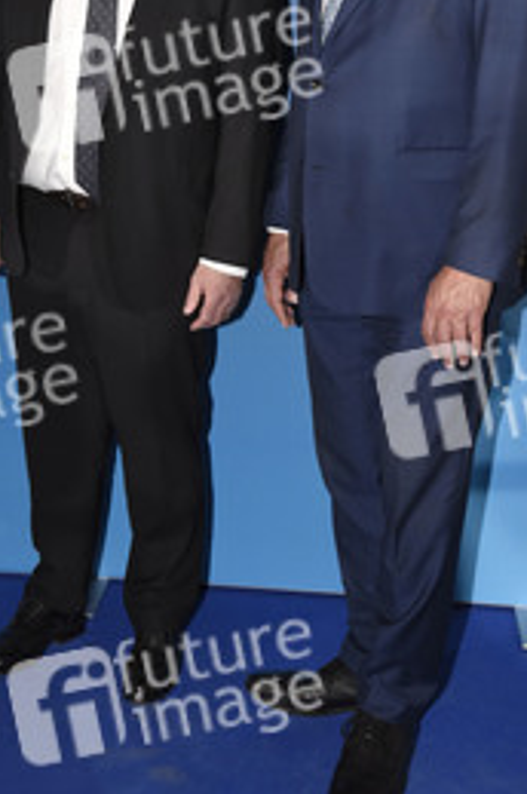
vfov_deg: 29.4
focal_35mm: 68
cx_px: 254
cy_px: 233
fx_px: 1497
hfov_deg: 20.0
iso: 2500
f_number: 6.3
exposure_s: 1/80
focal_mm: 44
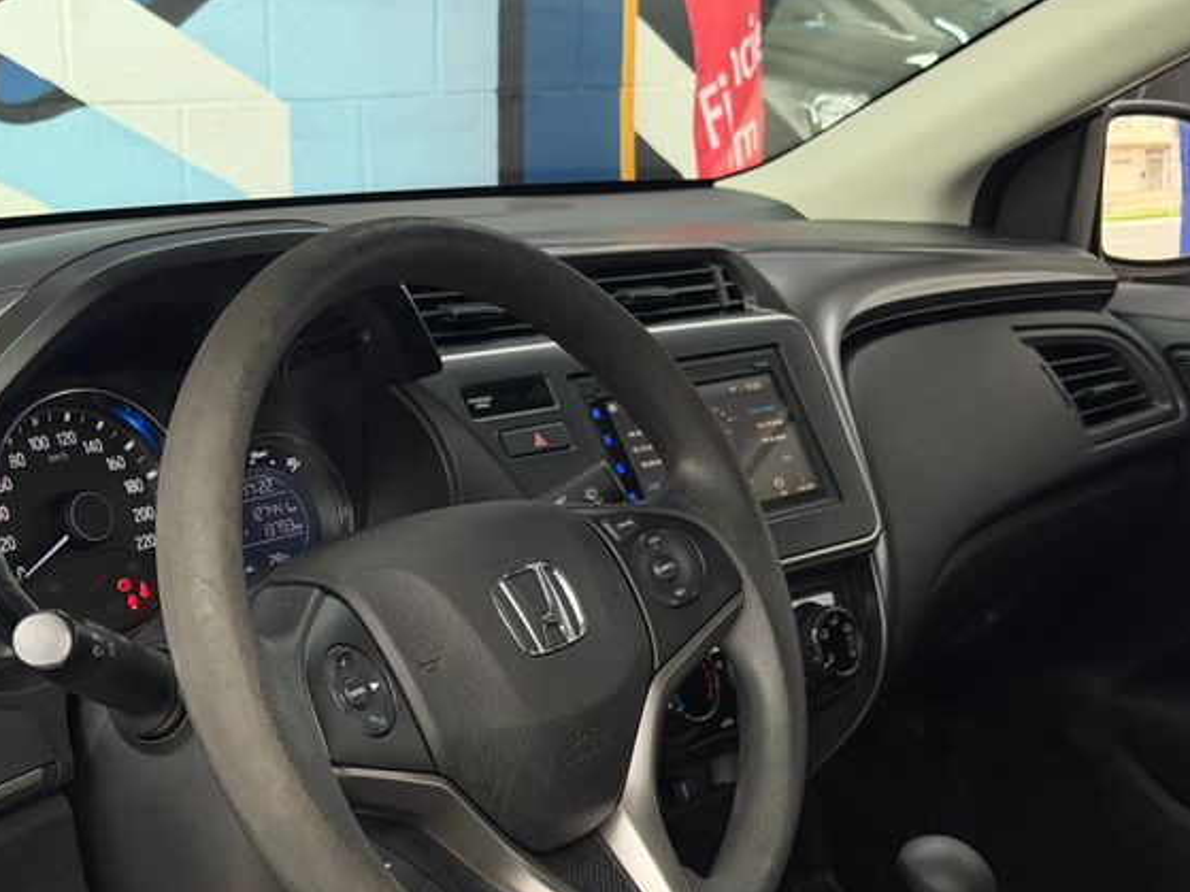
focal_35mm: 66
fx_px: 2268
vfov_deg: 22.1
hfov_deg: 29.4
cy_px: 609
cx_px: 634
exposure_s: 1/120
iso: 250
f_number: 1.78
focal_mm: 6.76
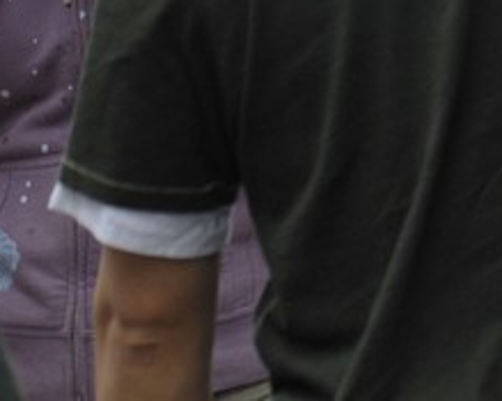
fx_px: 19870
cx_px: 818
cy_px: -882
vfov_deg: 1.2
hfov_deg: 1.4
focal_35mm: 1338
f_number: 4
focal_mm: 130
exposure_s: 1/200
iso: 100
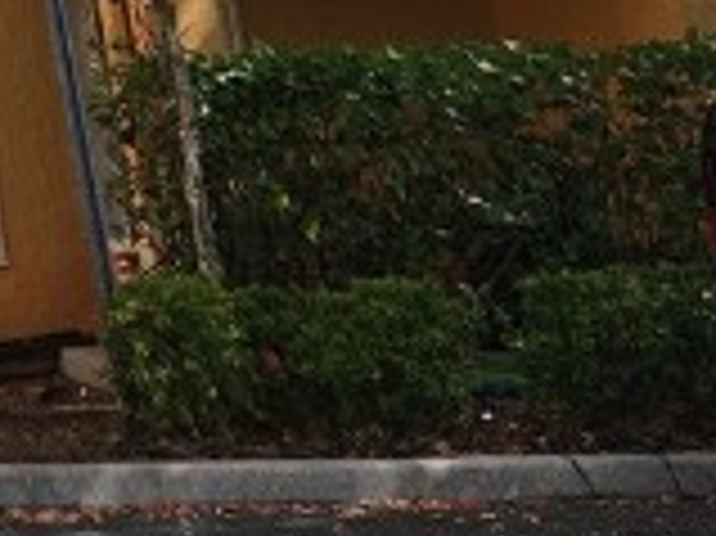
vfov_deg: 8.5
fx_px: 3059
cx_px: -1108
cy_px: -1049
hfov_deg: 10.9
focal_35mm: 148
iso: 12
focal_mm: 6.4
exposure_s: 1/1111
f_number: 1.8
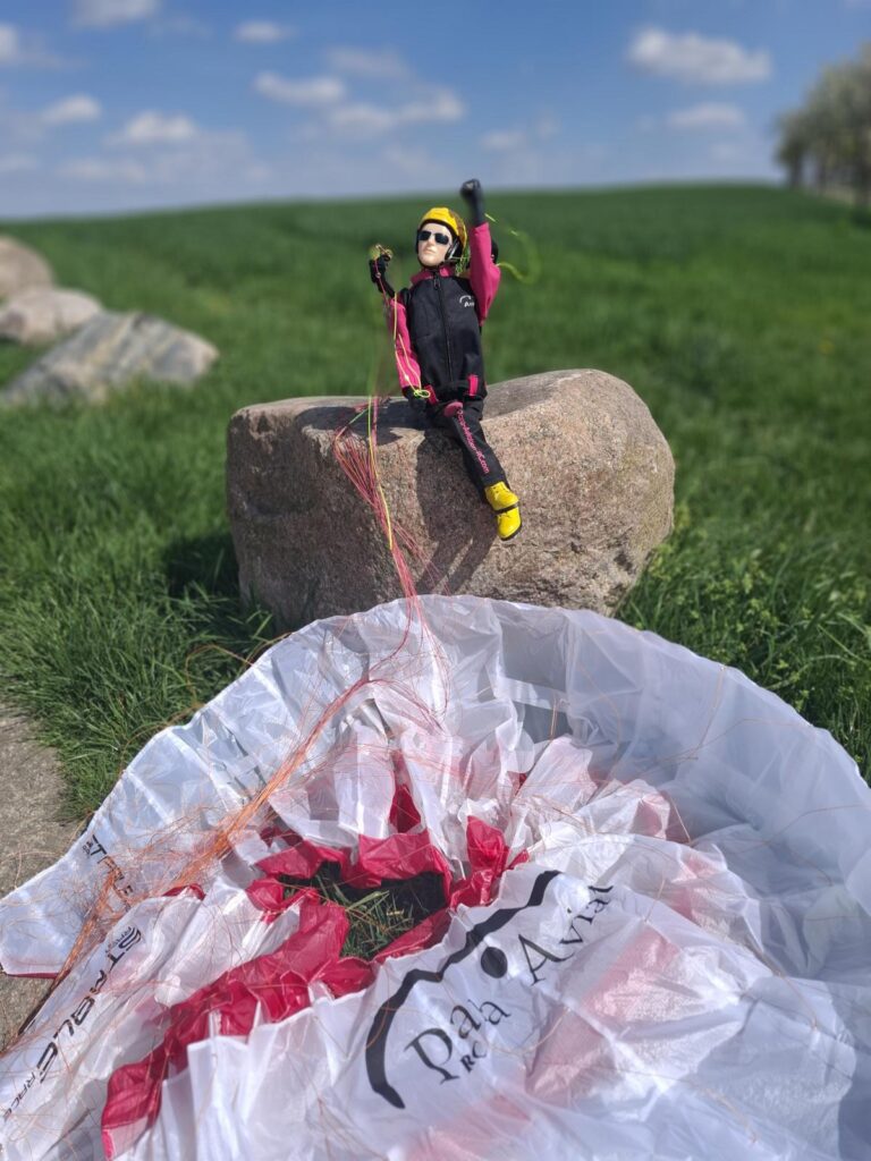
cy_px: 580
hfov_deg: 58.9
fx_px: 772
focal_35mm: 23
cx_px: 436
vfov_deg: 73.9
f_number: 1.8
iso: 50
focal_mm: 5.54
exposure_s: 1/2457
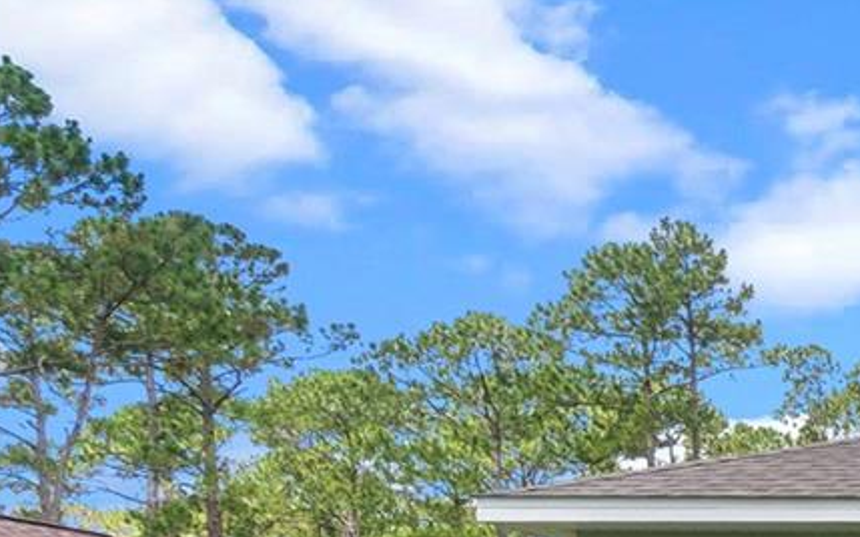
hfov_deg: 21.9
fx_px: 1336
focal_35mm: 57
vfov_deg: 19.4
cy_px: 842
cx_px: 1550
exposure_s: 1/200
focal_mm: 10
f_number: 11
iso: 400
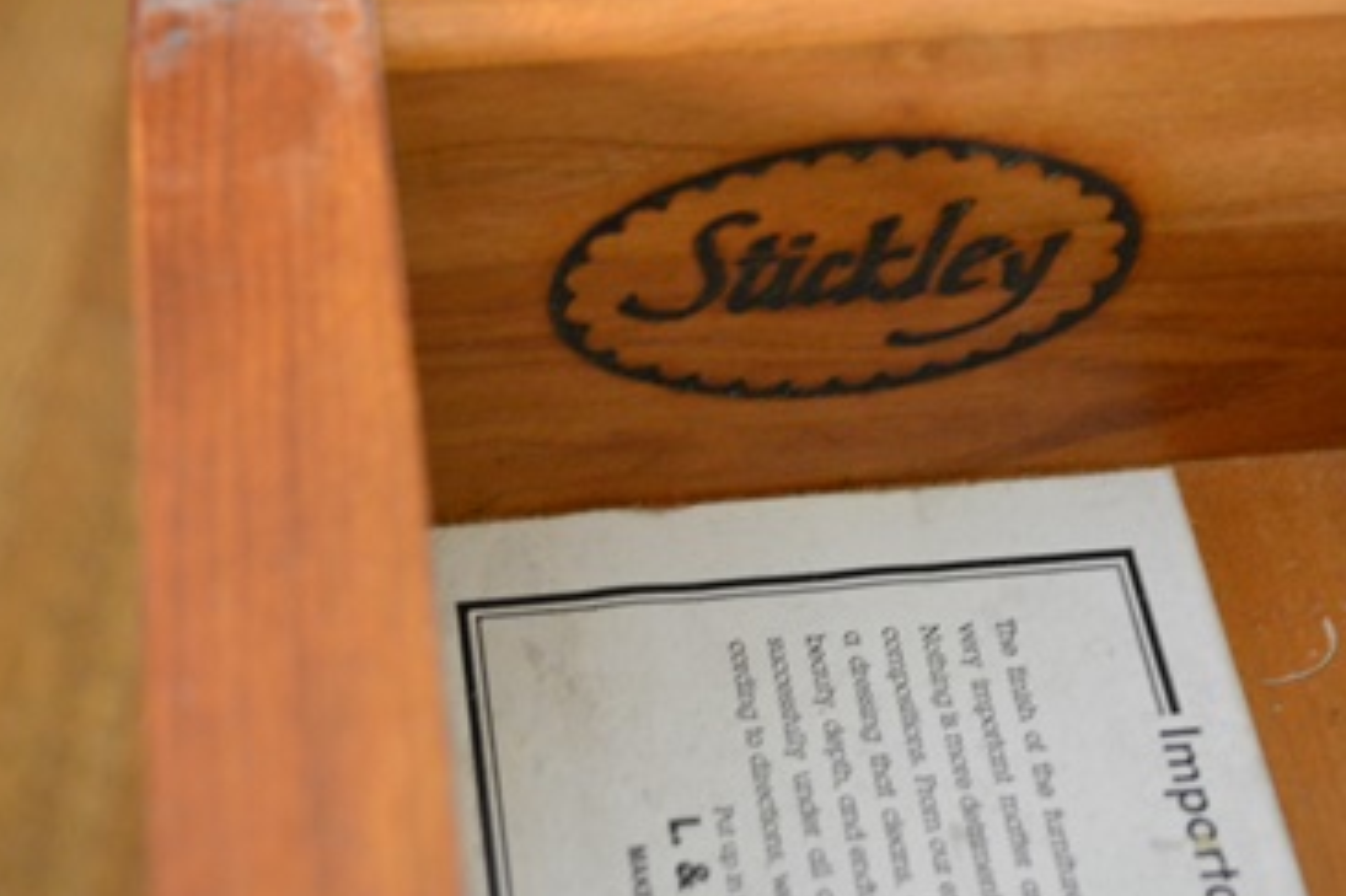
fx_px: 2952
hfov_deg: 25.7
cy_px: 229
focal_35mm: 79
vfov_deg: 17.2
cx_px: 594
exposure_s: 1/30
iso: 2500
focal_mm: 32
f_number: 4.8
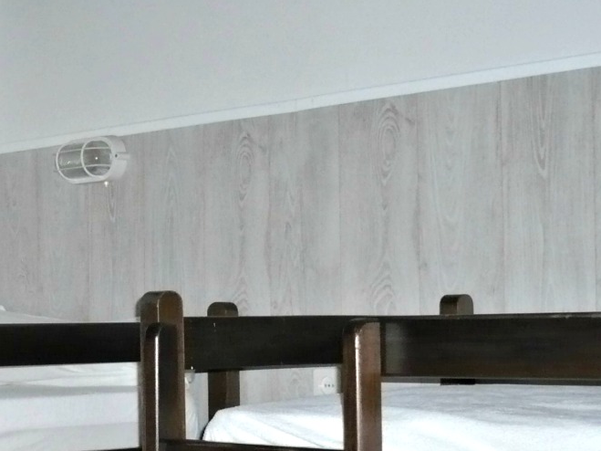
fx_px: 1475
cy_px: 327
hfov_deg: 22.3
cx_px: 28
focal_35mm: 85
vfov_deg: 17.3
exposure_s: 1/30
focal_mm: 5.8
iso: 250
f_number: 2.8
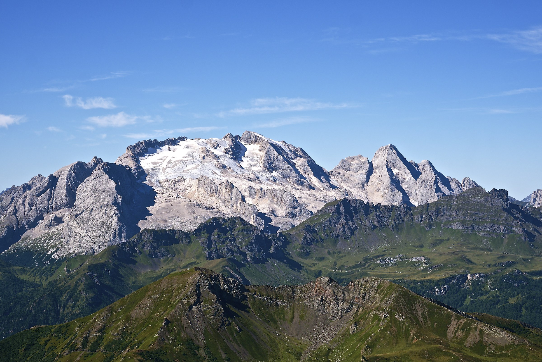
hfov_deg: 22.6
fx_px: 1355
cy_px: 181
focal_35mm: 90
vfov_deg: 15.2
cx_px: 271
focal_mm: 60
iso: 200
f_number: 8
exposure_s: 1/500
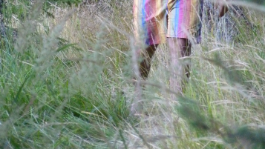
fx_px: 3043
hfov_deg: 5.0
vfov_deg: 2.8
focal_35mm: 433
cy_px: -19
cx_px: 132
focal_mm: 52.7
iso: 640
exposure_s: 1/160
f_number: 3.7
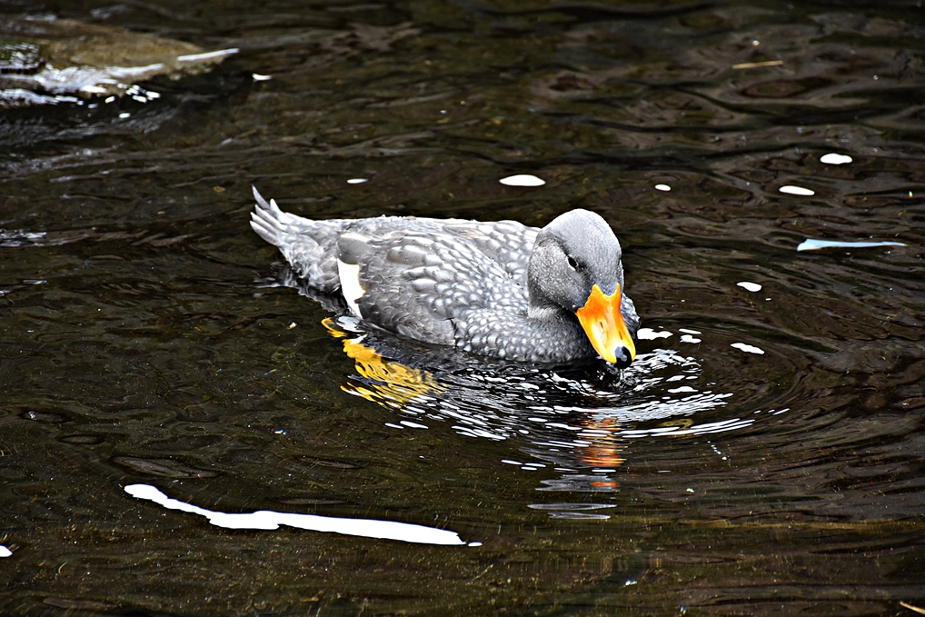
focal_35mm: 175
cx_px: 461
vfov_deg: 7.8
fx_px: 4497
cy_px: 309
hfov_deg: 11.7
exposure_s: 1/125
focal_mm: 116
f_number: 5.6
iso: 1000
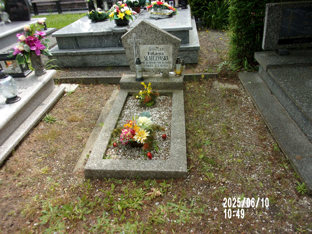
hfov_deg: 63.4
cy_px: 117
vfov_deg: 49.7
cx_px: 156
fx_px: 252
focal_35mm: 28
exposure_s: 1/240
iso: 80
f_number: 3.9
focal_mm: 5.1
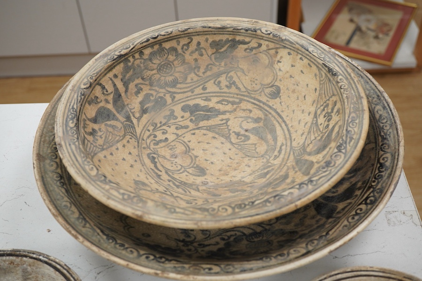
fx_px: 527
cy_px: 140
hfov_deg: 43.6
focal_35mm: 45
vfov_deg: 29.9
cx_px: 211
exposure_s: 1/125
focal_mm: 30
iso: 800
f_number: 8
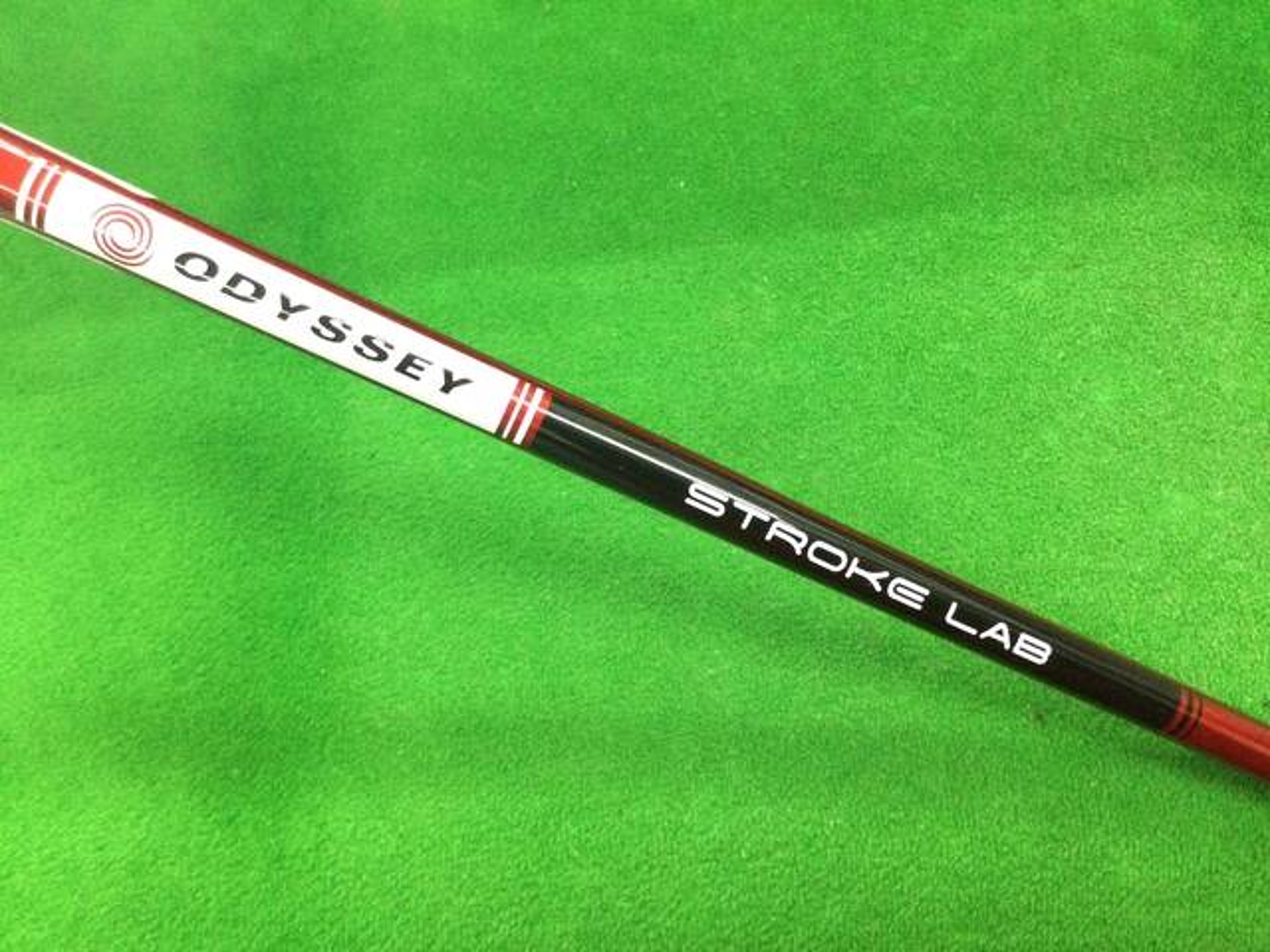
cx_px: 635
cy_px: 476
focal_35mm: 31
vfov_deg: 45.4
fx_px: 1137
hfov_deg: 58.4
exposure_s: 1/30
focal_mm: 3.3
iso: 200
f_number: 2.4
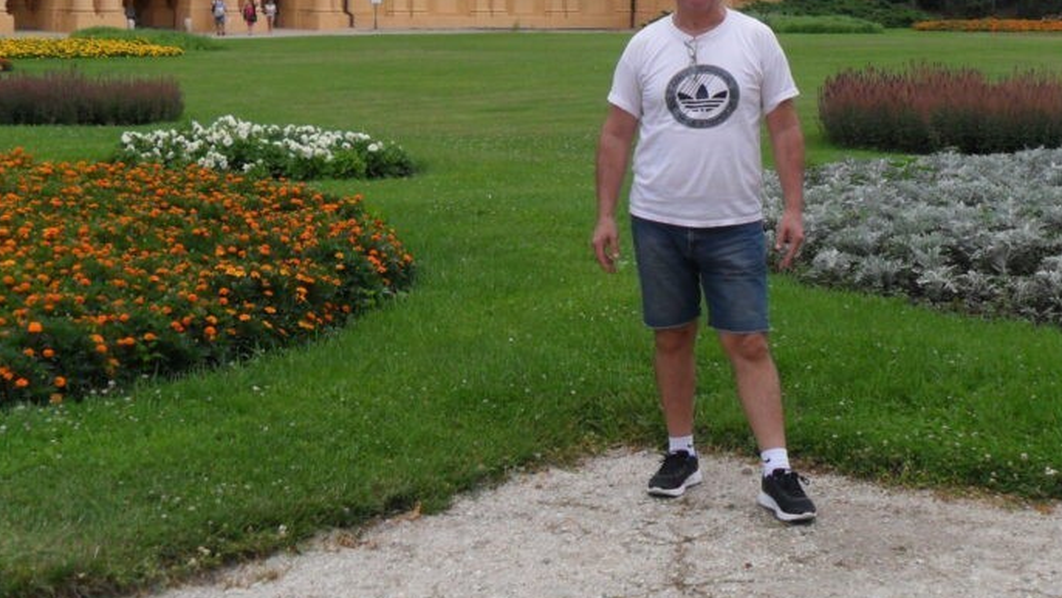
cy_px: 57
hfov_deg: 34.8
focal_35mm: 60
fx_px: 1690
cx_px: 625
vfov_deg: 19.7
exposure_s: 1/180
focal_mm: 6.3
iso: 80
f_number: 7.6
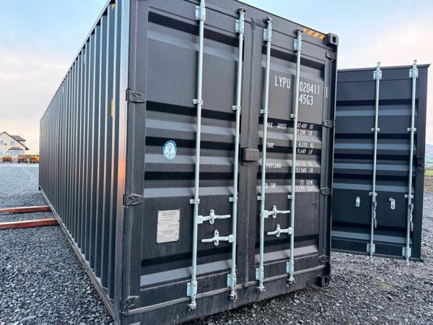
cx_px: 216
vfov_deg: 56.8
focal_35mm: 24
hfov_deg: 71.6
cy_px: 162
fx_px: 300
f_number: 1.78
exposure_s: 1/60
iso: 250
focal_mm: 6.76
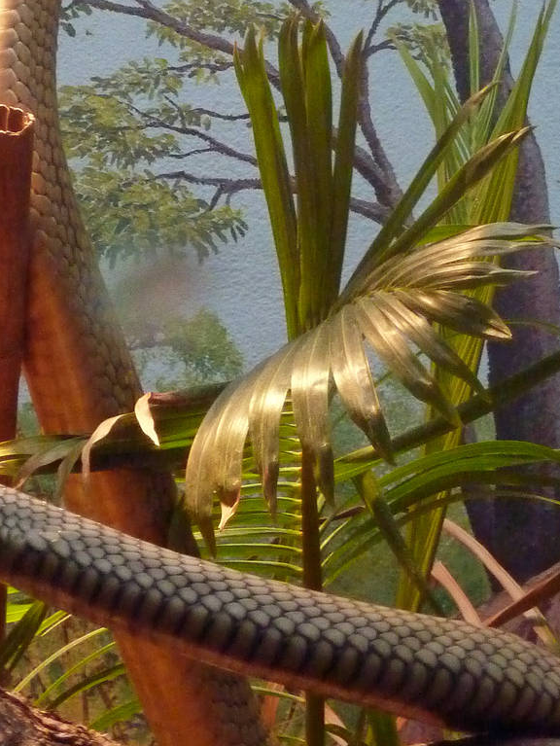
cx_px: 232
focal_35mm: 123
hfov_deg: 12.1
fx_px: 2651
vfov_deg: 15.9
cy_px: 147
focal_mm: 9.7
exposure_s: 1/50
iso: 800
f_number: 3.9
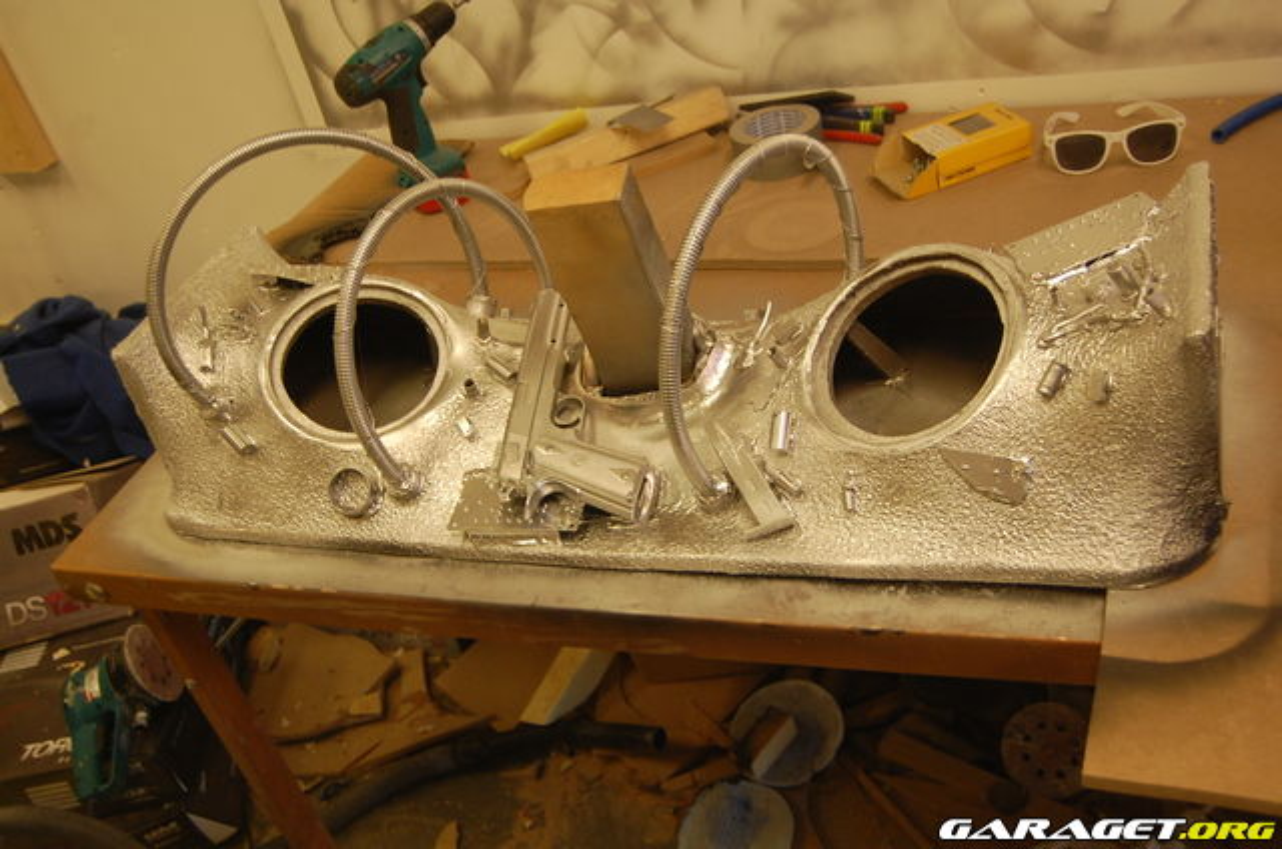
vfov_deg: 38.2
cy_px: 424
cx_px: 641
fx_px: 1226
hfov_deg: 55.2
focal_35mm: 34
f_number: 3.8
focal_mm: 23
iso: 800
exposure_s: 1/30
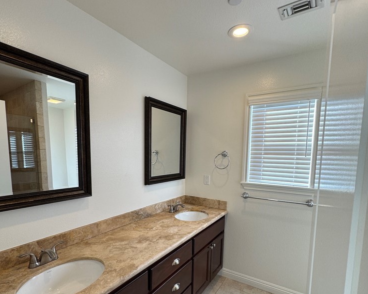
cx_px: 182
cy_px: 174
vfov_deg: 70.2
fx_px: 207
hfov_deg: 83.3
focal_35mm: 19
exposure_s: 1/120
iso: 64
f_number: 2.2
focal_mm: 2.22
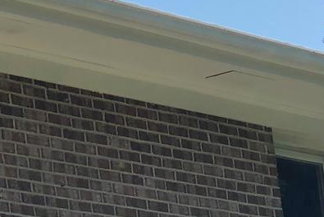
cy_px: 285
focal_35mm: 307
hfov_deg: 6.7
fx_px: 2765
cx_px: -7
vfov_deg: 4.5
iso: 20
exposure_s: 1/496
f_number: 2.8
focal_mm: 6.6
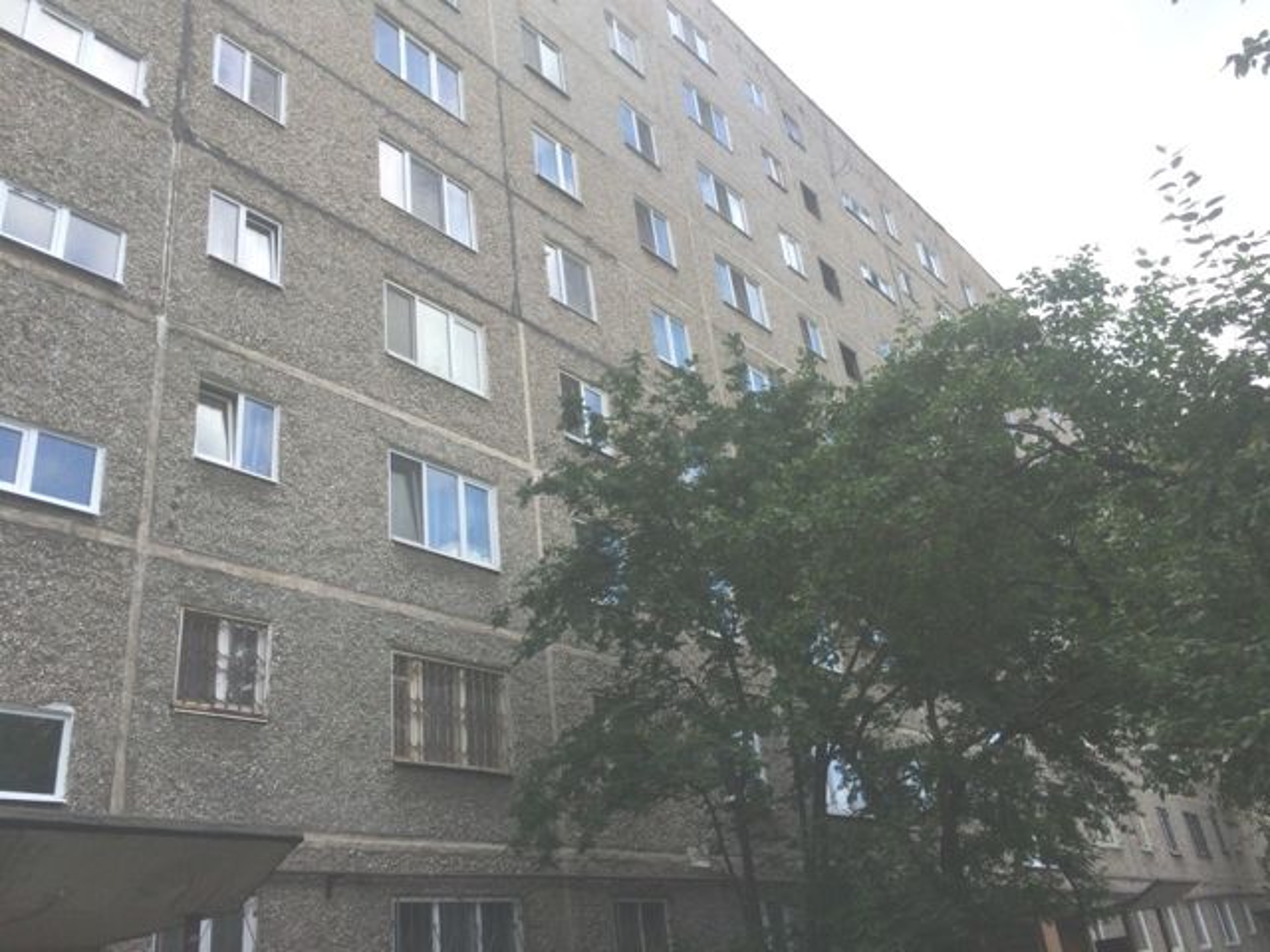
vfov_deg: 48.2
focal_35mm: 29
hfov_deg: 61.7
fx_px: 1064
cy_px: 476
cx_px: 635
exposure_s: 1/954
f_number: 2.2
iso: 32
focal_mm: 4.15
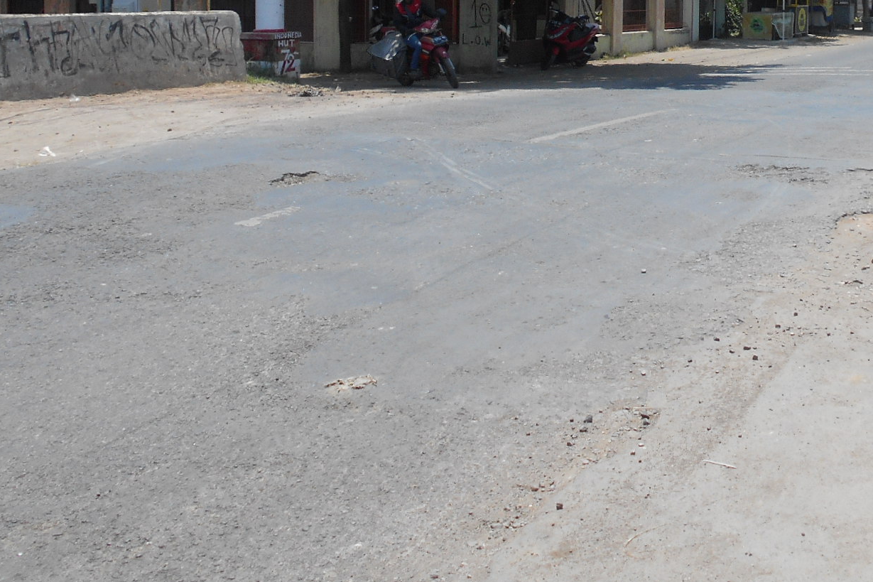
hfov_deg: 38.9
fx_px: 1212
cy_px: -20
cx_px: 623
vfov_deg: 25.5
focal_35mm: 50
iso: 80
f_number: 3.2
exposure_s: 1/1000
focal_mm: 4.6
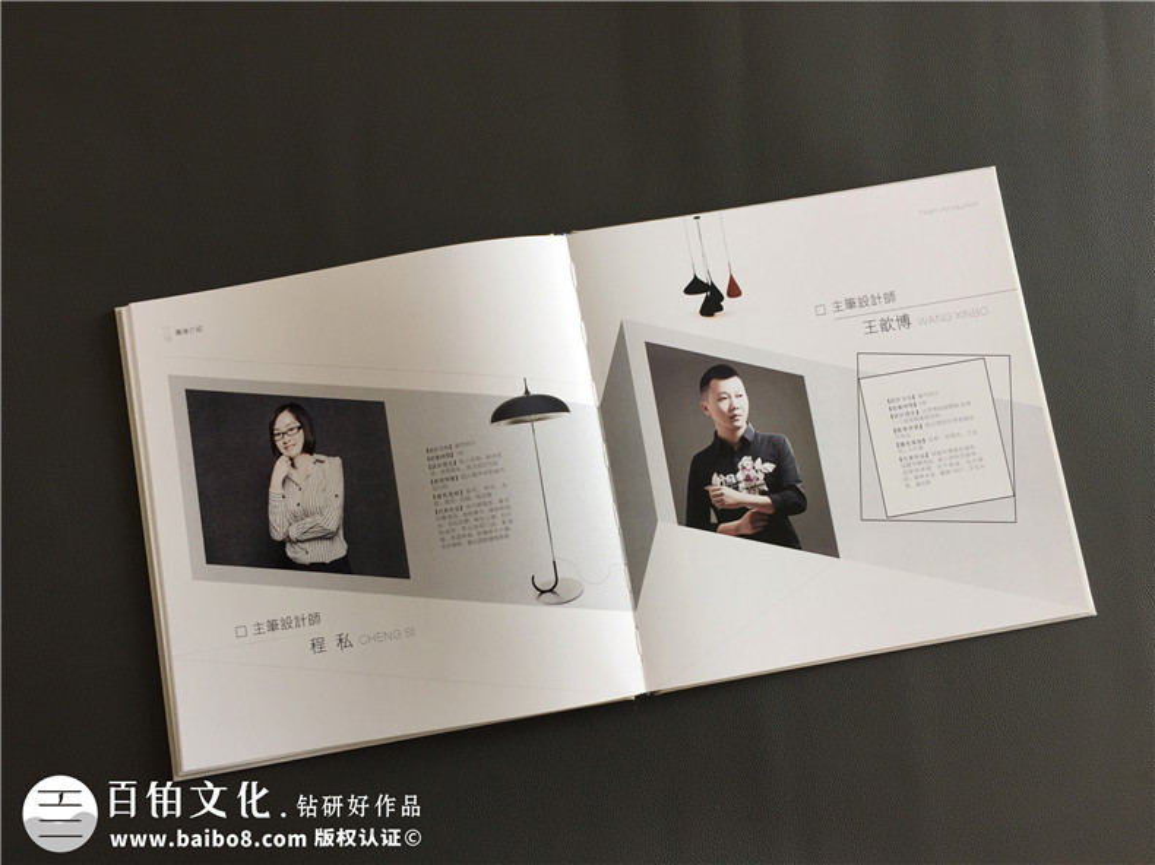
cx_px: 578
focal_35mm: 29
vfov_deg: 48.2
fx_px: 967
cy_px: 432
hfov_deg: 61.7
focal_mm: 4.15
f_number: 2.2
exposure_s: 1/60
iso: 40
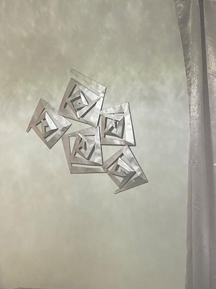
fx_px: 483
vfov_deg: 31.5
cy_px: 265
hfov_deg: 23.7
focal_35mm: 58
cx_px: 235
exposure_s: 1/60
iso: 100
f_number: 1.8
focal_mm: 4.25
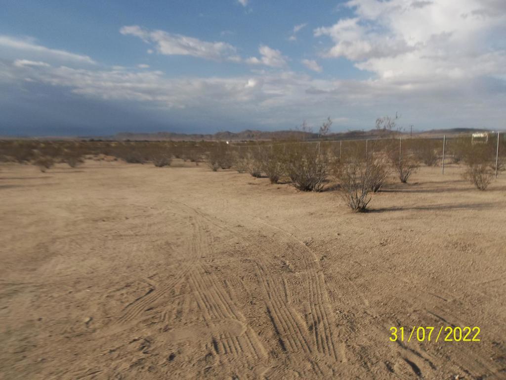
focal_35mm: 27
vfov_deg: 51.4
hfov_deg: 65.3
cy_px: 190
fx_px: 395
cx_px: 253
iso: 80
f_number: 8.9
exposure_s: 1/250
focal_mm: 4.9
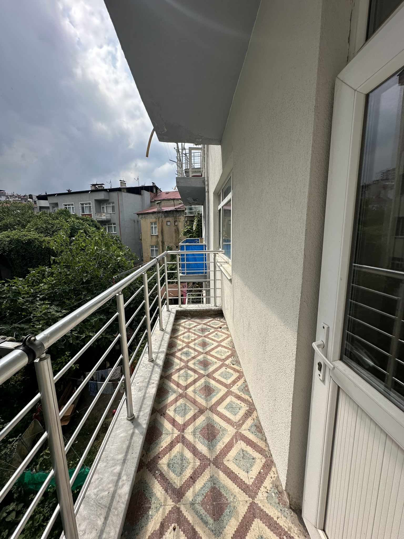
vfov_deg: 102.1
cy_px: 270
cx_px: 202
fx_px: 218
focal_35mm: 14
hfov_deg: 85.7
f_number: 2.2
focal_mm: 2.22
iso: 50
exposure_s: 1/1575
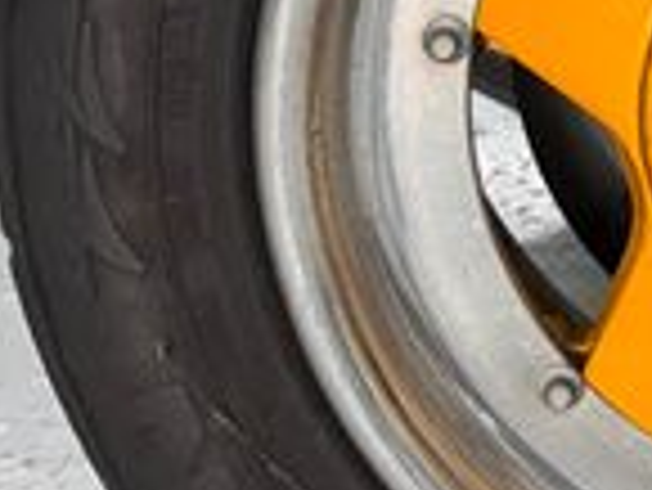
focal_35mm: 115
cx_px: 854
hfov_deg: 16.2
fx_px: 2168
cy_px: 22
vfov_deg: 12.8
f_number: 1.6
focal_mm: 5.96
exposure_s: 1/60
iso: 320
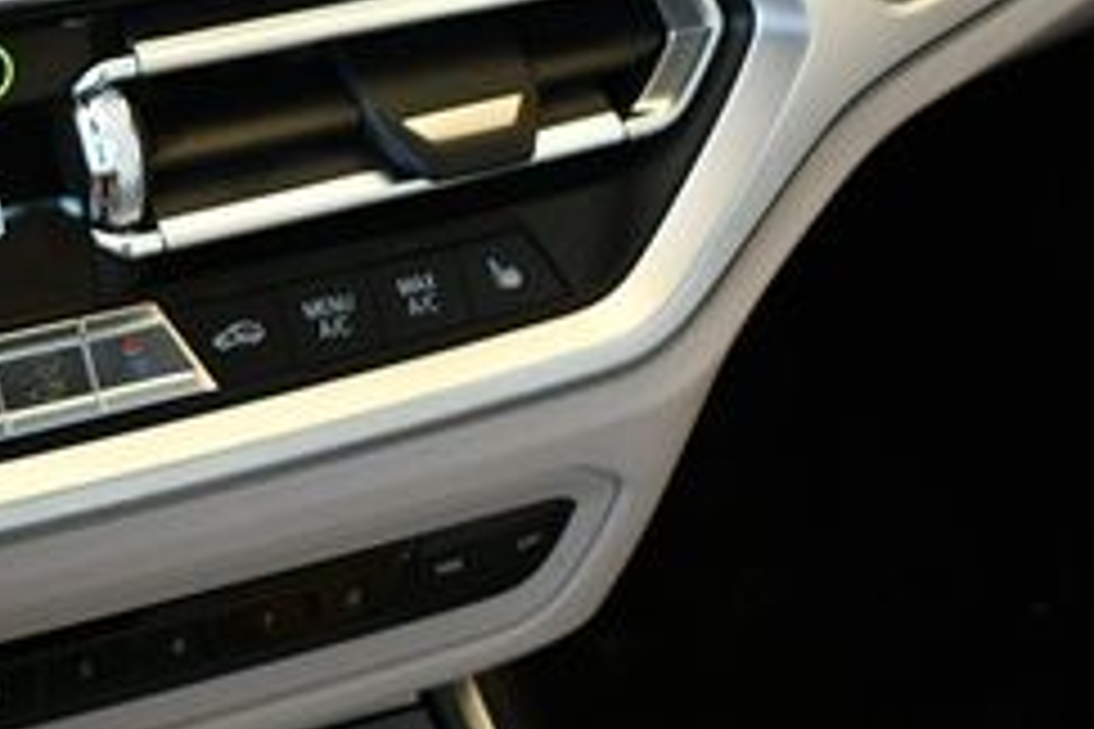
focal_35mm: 95
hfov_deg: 20.3
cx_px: -167
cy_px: -54
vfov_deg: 14.1
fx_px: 2887
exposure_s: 1/250
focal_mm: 18
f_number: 3.5
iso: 720
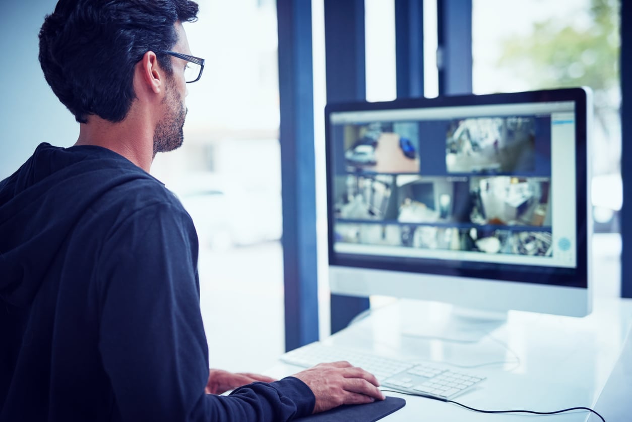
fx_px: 878
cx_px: 316
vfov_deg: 27.0
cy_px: 211
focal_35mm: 50
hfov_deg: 39.6
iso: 320
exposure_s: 1/500
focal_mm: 50
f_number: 1.8
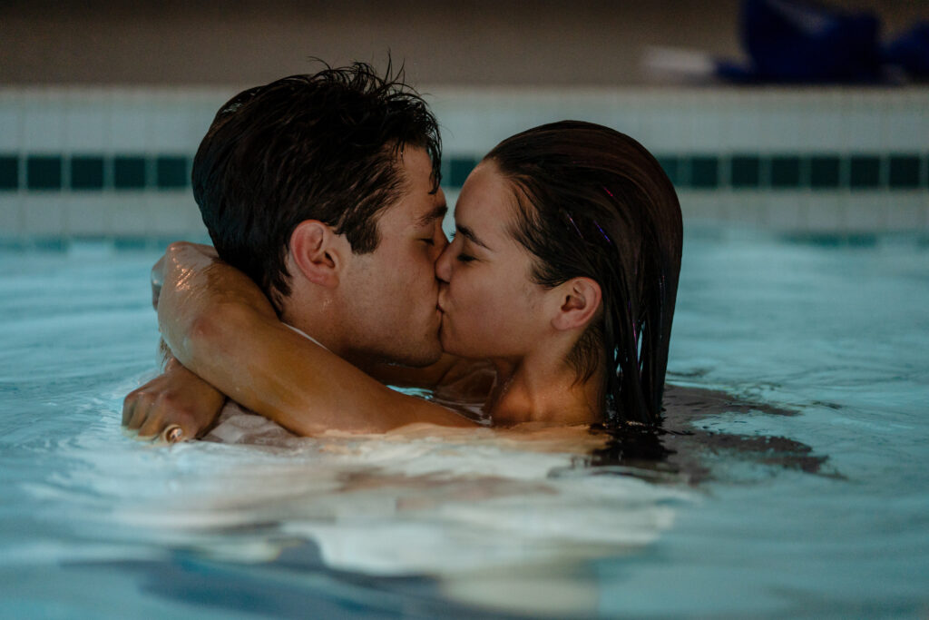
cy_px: 310
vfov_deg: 9.4
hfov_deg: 14.1
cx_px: 464
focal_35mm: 146
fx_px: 3768
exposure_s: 1/250
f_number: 2.8
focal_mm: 146
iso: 3200
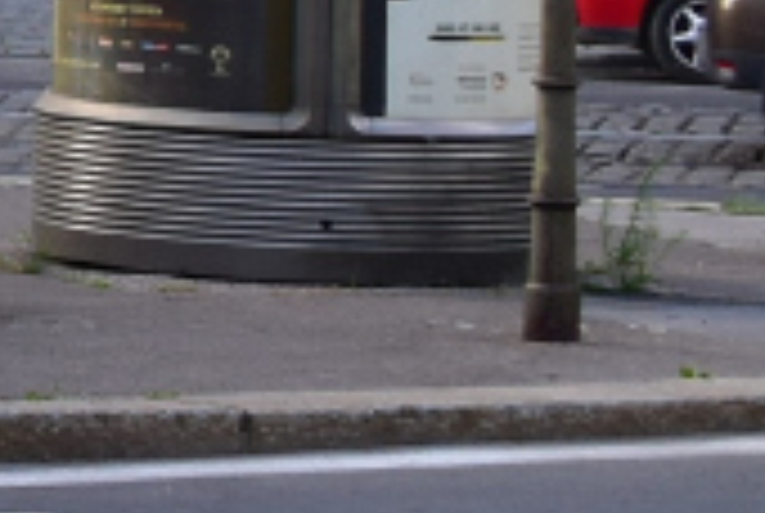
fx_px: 7063
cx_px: -2133
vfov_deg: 4.1
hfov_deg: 5.5
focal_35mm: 332
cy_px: -583
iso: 250
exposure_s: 1/160
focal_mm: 29
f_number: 6.3
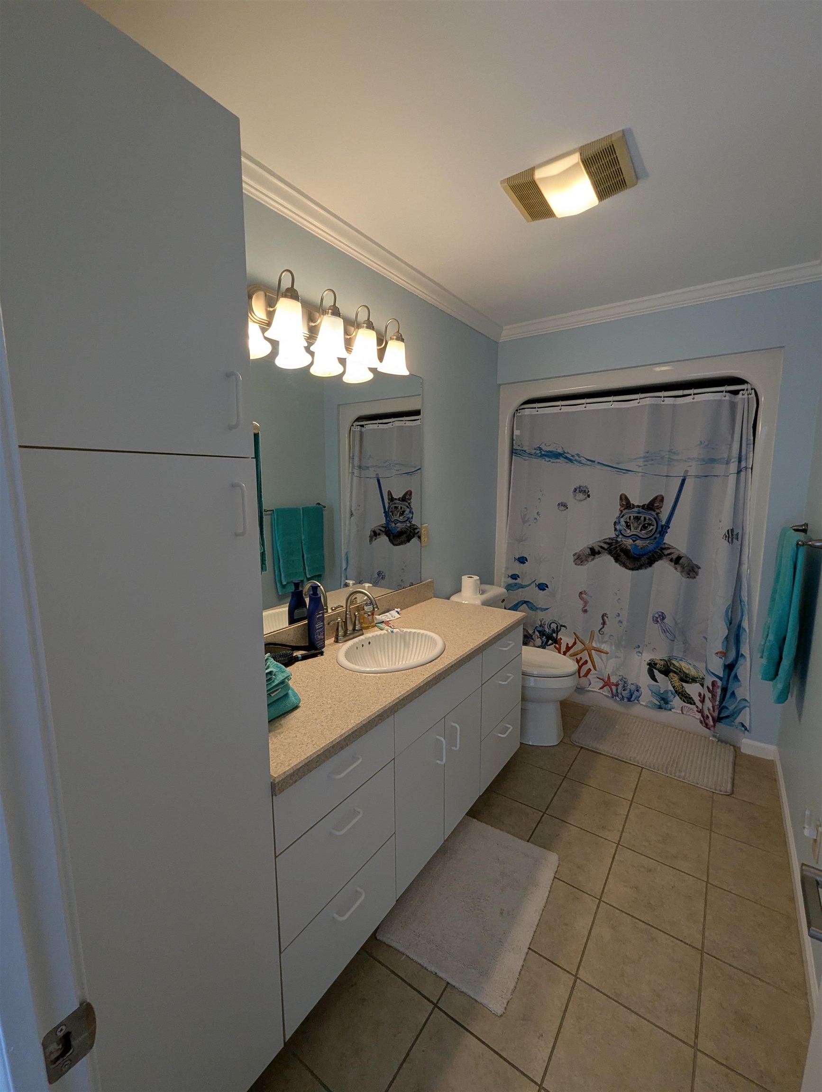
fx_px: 411
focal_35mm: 13
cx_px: 411
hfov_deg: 90.0
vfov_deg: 106.1
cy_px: 546
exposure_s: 1/120
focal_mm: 1.95
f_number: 2.2
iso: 89
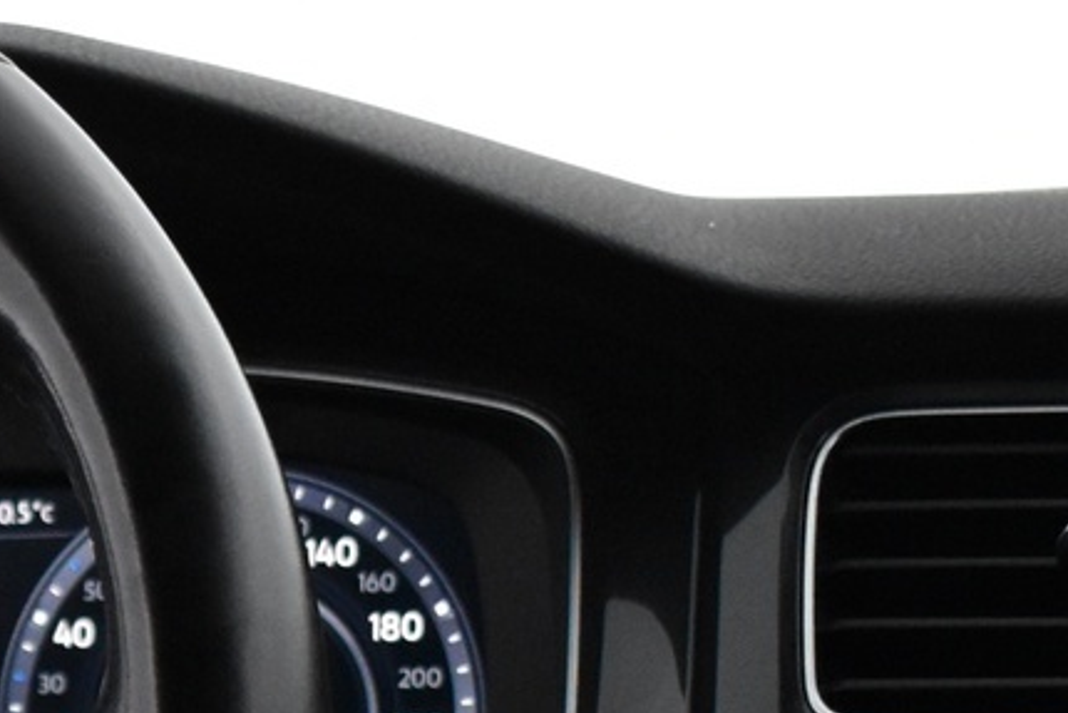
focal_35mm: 164
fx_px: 4863
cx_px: -731
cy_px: 924
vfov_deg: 8.3
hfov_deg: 11.8
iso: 3200
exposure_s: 1/80
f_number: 4.5
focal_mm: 29
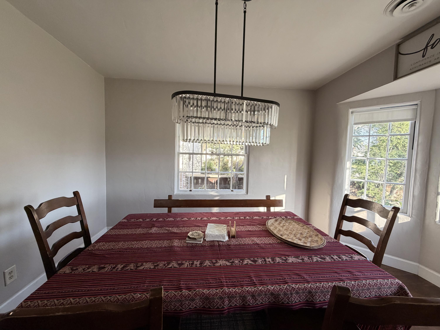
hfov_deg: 102.1
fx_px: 178
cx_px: 220
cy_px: 165
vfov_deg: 85.7
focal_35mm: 14
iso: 160
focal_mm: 2.22
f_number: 2.2
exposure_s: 1/121
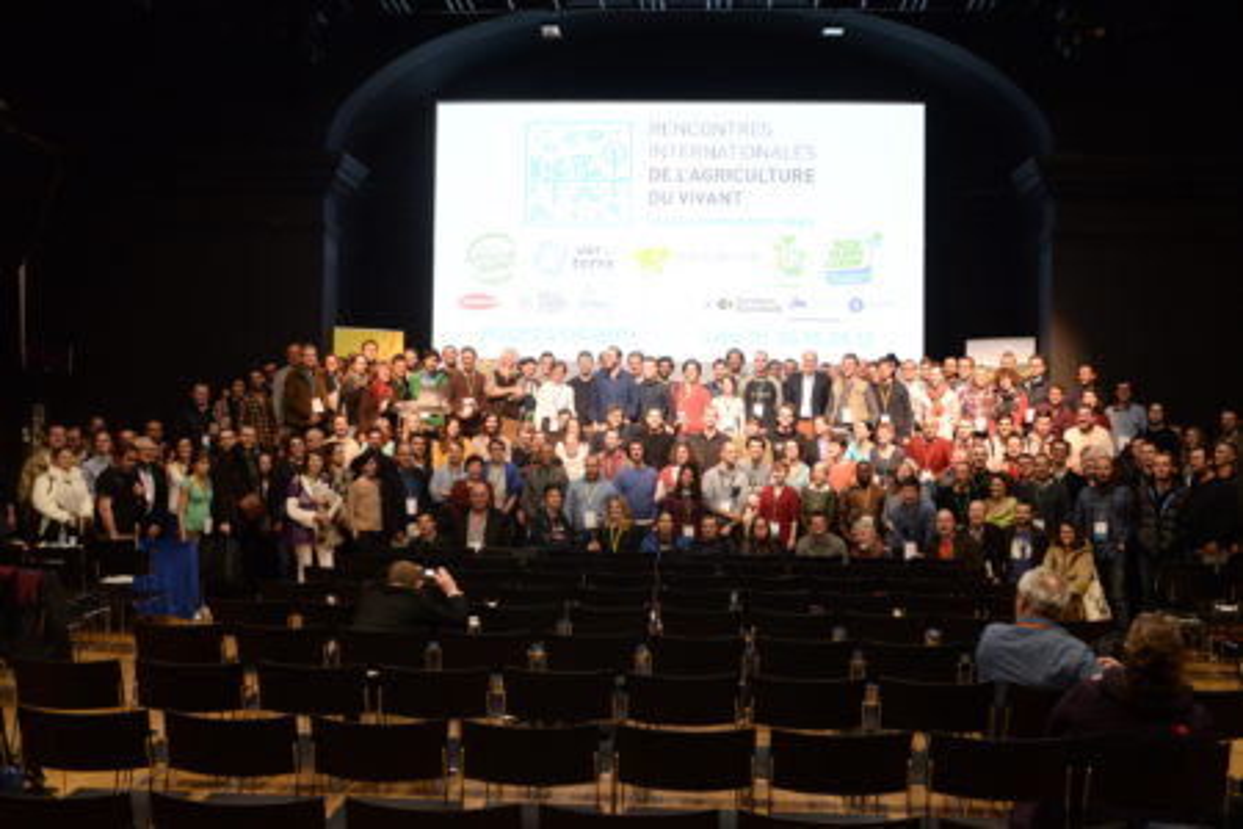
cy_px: 414
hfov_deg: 50.7
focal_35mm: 38
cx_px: 622
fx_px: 1312
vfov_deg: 35.1
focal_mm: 38
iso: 3600
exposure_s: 1/100
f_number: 5.6
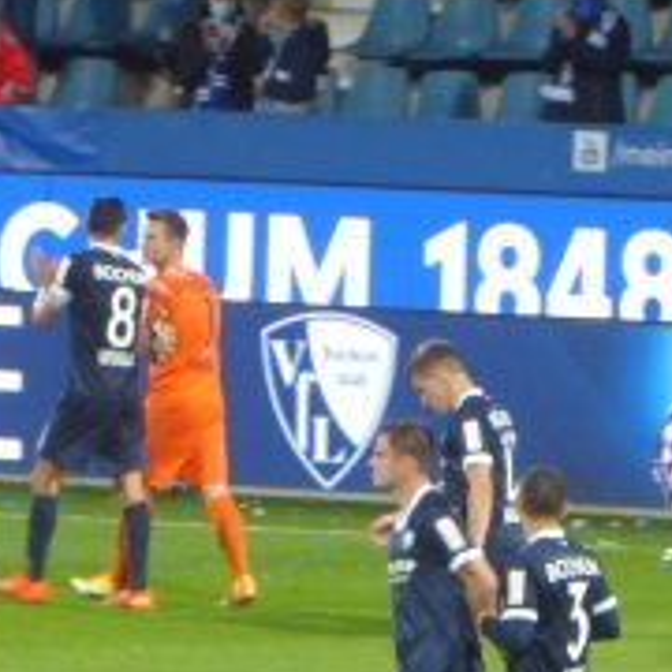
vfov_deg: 1.7
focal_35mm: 1027
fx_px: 22556
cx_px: 571
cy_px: 489
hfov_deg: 1.7
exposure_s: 1/40
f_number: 6
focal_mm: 83.4
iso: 400
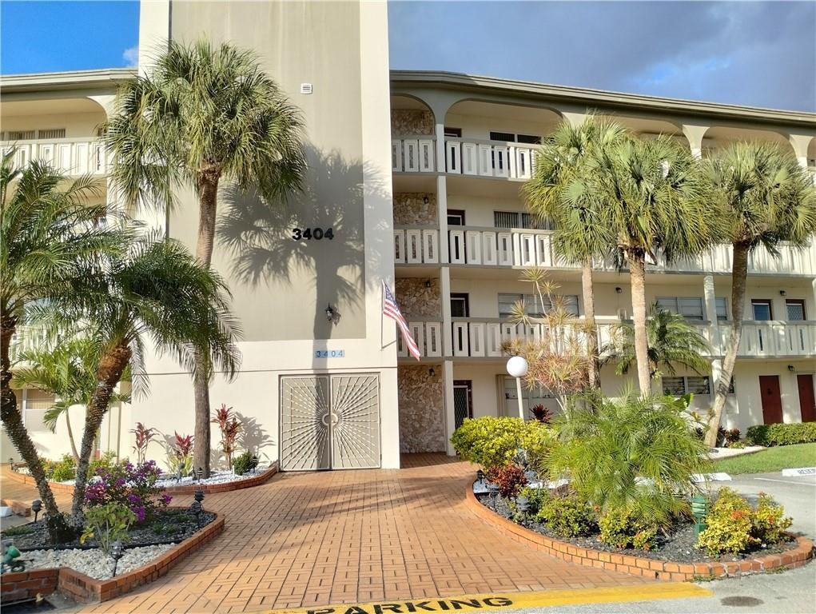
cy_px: 307
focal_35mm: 28
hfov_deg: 63.4
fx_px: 661
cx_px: 408
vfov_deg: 49.8
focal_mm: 4.27
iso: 100
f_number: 1.8
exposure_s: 1/360
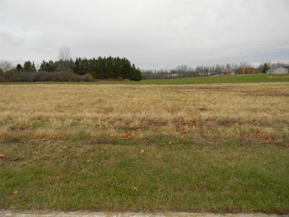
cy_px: 108
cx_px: 144
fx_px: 234
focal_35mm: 28
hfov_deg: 63.4
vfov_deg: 49.7
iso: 80
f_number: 3.5
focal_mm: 5
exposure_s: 1/180
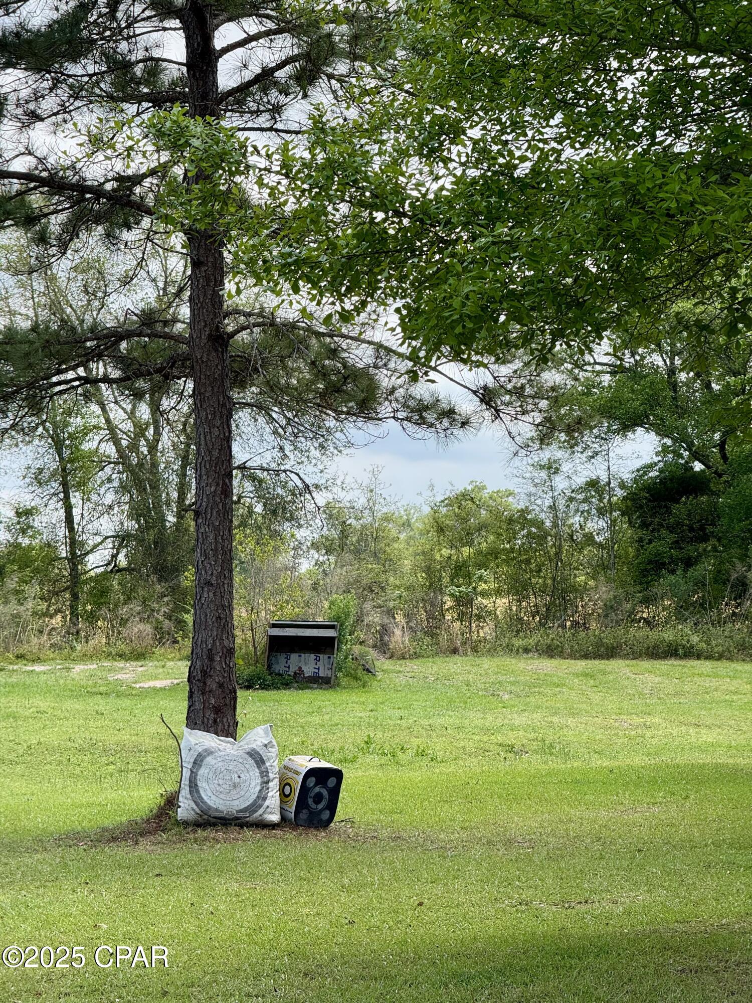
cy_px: 502
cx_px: 376
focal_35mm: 120
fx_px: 3476
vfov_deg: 16.4
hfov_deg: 12.3
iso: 50
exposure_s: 1/450
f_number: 2.8
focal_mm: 15.66
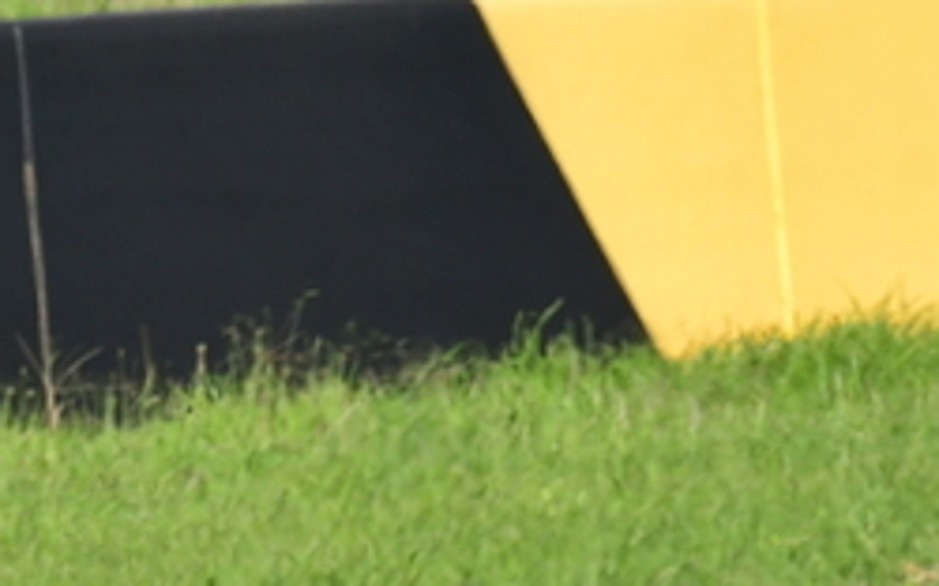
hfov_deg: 1.2
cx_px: -207
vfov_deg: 0.7
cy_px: 997
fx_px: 44968
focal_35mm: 1758
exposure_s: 1/640
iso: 500
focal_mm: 360
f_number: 11
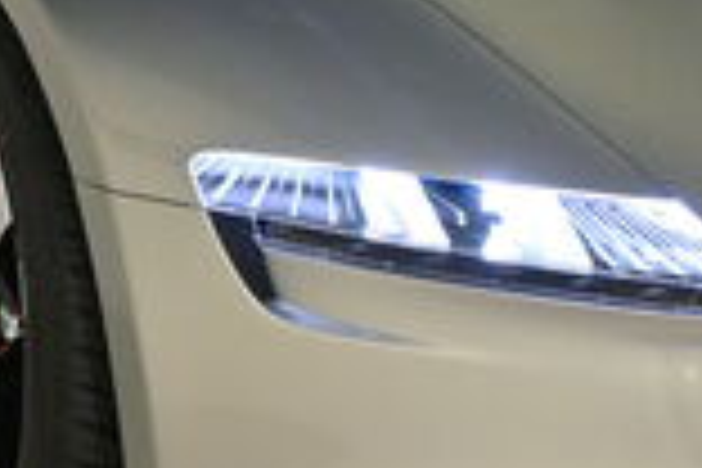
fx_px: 2885
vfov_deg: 9.3
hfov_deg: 13.9
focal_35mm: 148
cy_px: 191
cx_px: 428
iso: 800
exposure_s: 1/60
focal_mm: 25
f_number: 5.6
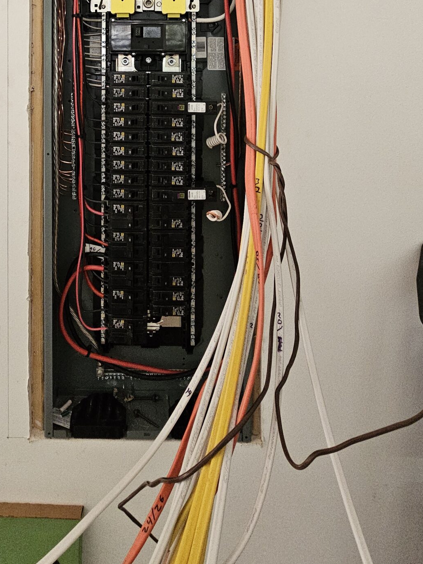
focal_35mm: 24
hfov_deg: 55.5
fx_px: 391
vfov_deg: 61.7
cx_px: 138
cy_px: 69
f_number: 2.2
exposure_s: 1/100
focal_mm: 2.2
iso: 500
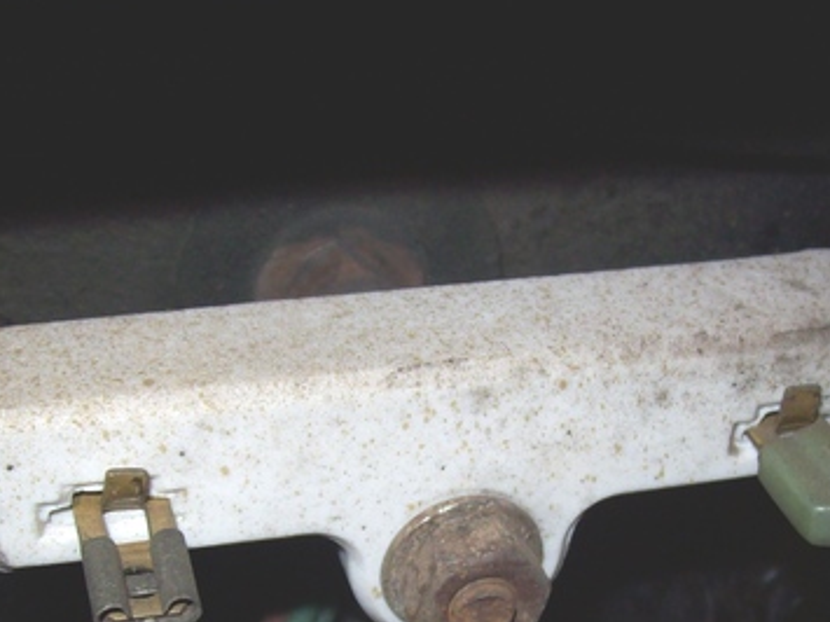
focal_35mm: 71
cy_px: 511
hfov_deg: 27.4
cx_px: 470
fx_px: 1702
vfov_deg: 20.4
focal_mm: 6
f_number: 2.7
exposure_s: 1/64
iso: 80
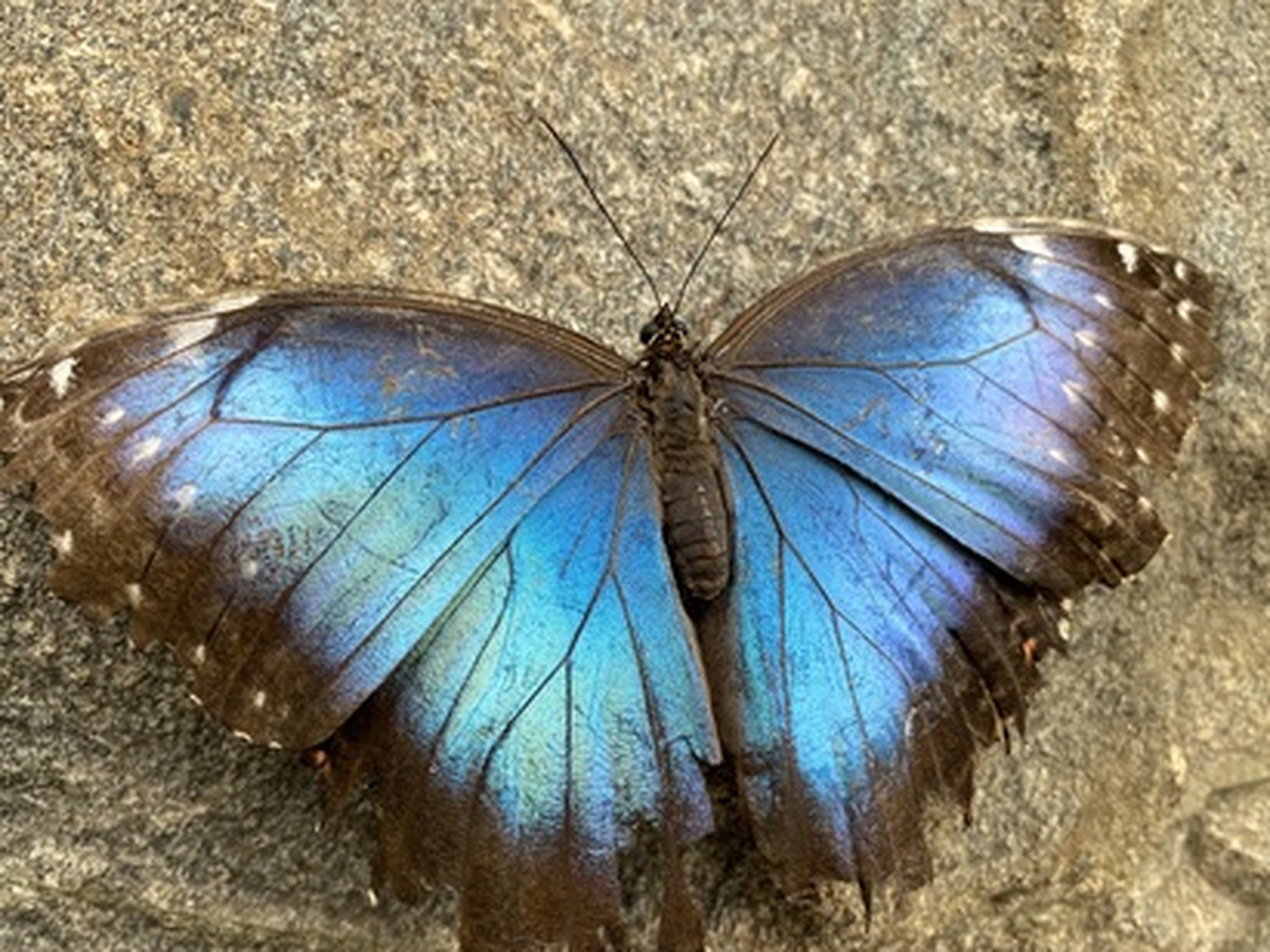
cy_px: 530
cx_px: 624
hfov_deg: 63.5
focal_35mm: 28
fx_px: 1027
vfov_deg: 49.6
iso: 32
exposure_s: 1/228
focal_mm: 4.25
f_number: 1.8
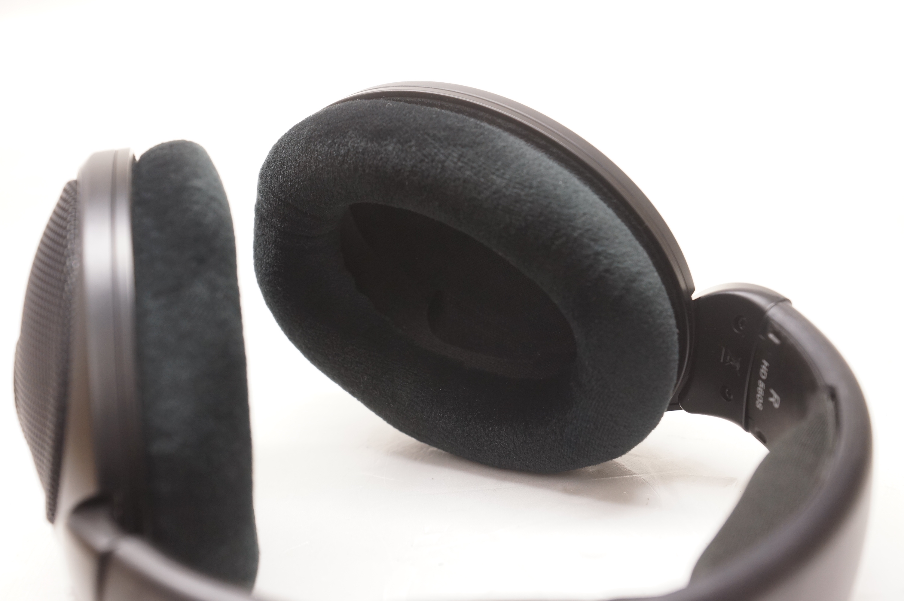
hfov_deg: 29.9
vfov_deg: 20.1
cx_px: 452
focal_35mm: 68
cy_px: 300
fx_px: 1693
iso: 400
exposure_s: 1/60
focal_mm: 45
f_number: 5
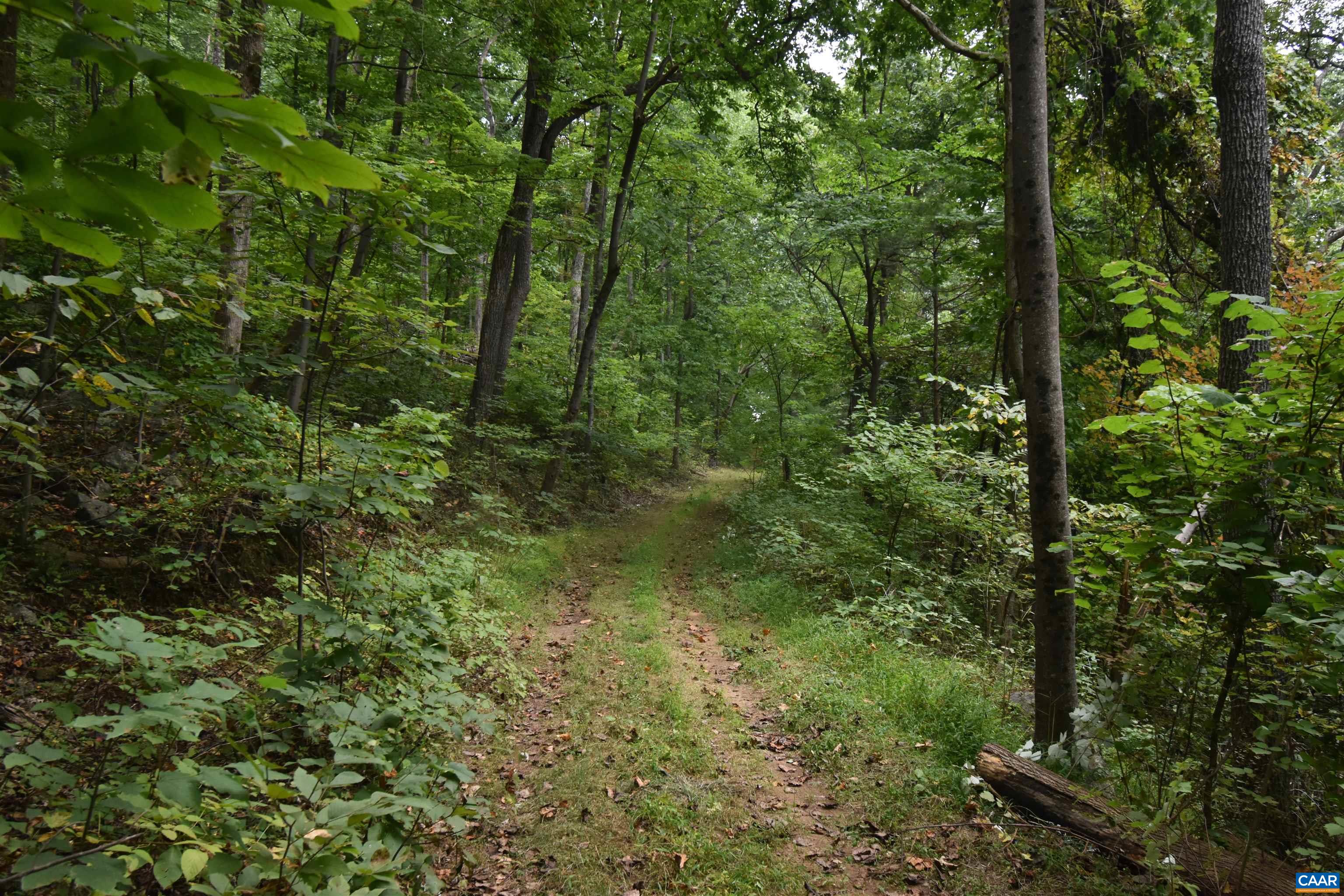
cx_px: 672
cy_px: 448
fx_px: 1120
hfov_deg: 61.9
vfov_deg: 43.6
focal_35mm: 30
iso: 800
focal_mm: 20
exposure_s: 1/200
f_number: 5.6
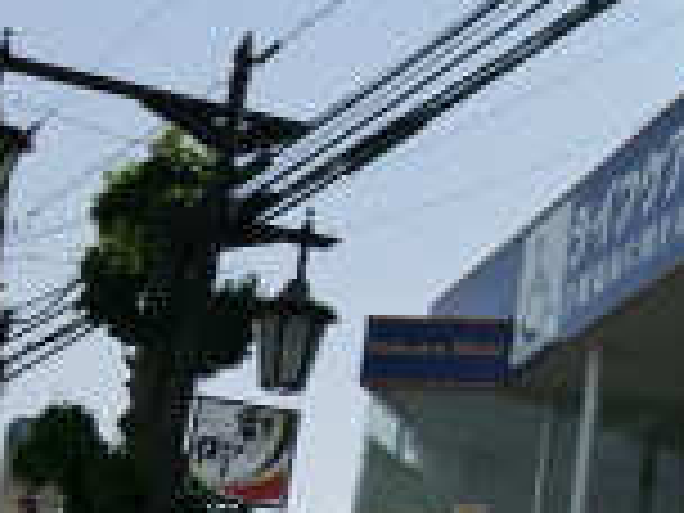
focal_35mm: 101
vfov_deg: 14.5
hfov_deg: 16.6
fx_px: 1996
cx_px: 1179
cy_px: 63
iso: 80
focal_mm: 4.3
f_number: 7.5
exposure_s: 1/320
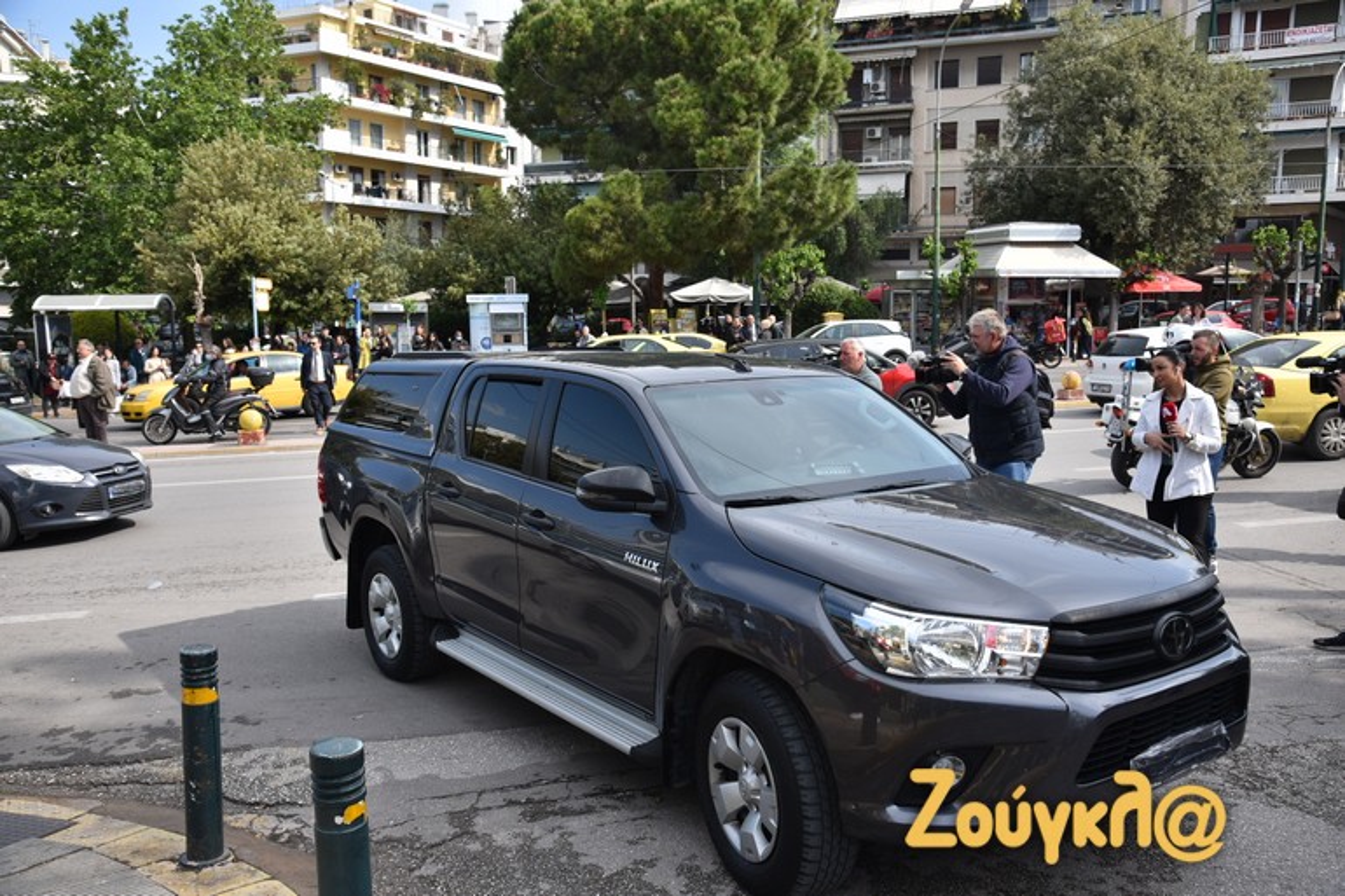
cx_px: 672
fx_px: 1121
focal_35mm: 30
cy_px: 448
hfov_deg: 61.9
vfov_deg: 43.6
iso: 320
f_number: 6.3
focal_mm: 30
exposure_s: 1/640
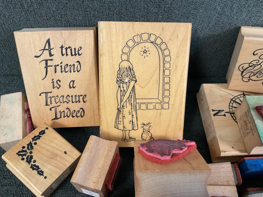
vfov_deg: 48.2
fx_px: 220
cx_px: 132
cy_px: 98
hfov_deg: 61.7
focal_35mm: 29
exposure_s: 1/60
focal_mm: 3
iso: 160
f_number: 1.8
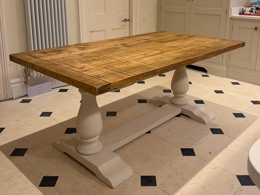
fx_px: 180
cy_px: 98
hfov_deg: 71.6
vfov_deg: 56.8
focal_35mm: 24
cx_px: 130
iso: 125
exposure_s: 1/50
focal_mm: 6.76
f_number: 1.78
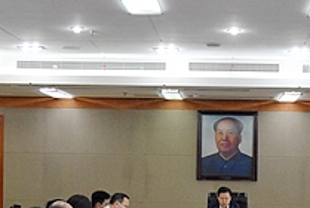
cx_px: 222
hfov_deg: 23.4
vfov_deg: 15.8
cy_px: 175
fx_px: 742
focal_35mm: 86
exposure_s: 1/640
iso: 2500
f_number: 3.5
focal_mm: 20
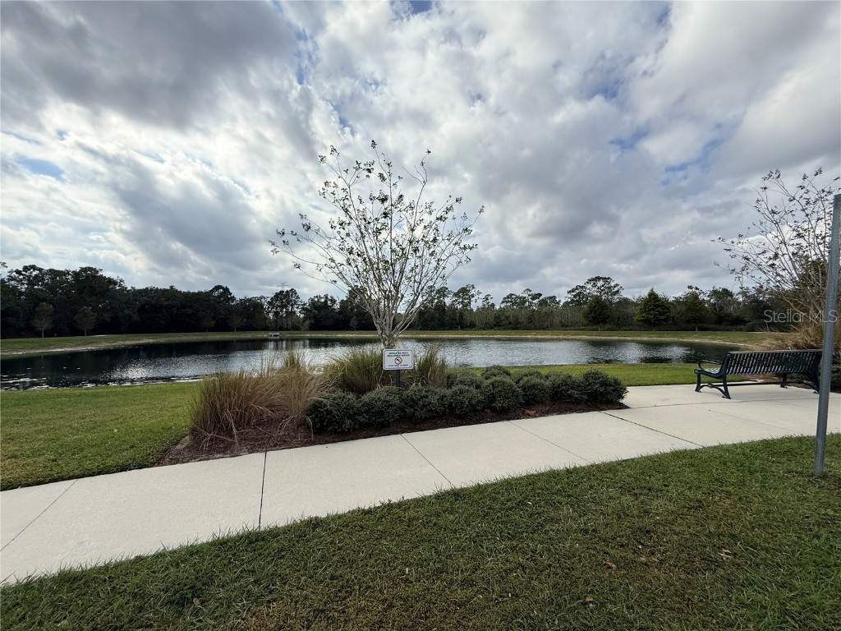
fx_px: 340
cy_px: 316
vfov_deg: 85.7
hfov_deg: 102.1
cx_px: 420
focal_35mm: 14
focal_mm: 2.22
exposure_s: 1/3460
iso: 50
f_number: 2.2
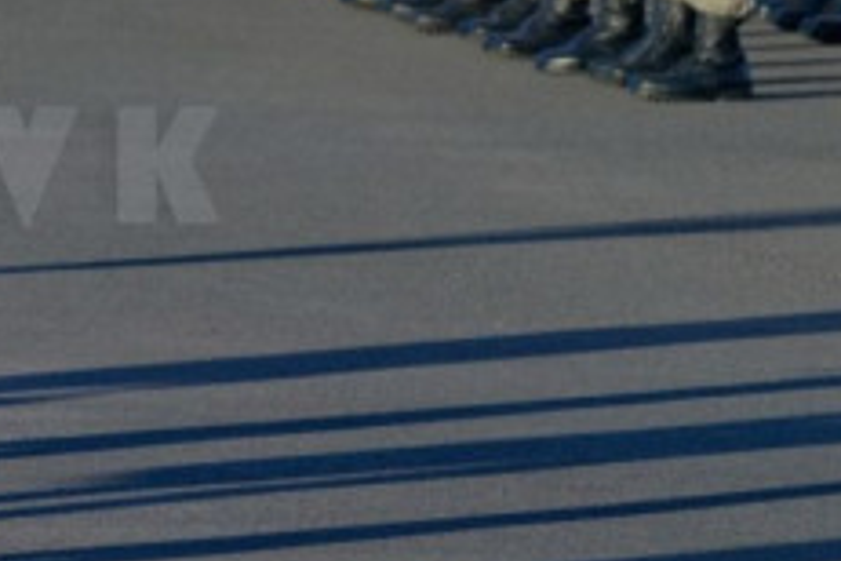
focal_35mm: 907
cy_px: -277
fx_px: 21180
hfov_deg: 2.3
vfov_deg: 1.5
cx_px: -575
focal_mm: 175
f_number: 8
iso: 250
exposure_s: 1/500
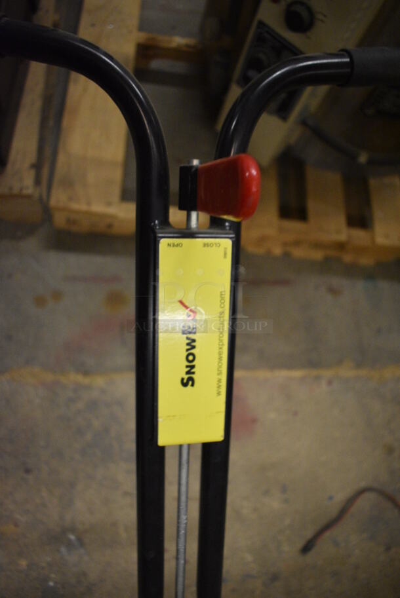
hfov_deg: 48.0
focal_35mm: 27
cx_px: 200
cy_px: 299
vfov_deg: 67.3
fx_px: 449
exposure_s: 1/125
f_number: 3.5
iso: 2800
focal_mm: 18
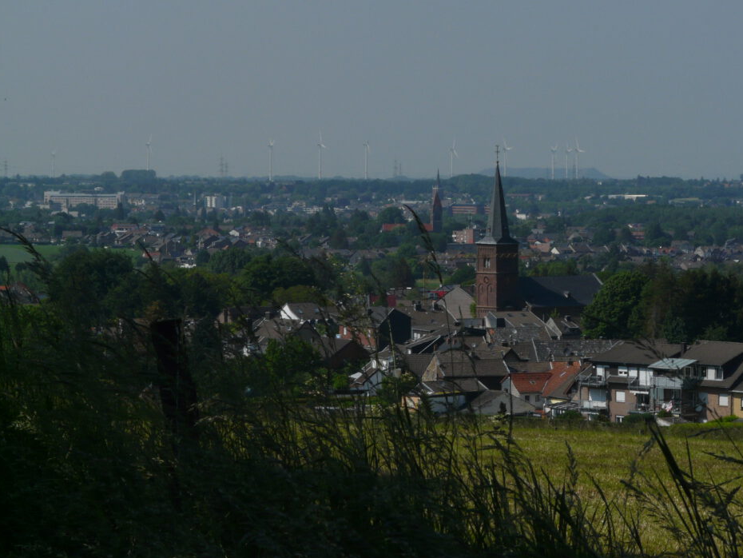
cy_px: 255
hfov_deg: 13.9
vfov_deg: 10.5
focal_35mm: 142
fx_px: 3049
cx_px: 388
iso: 100
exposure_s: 1/500
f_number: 8
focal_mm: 21.1
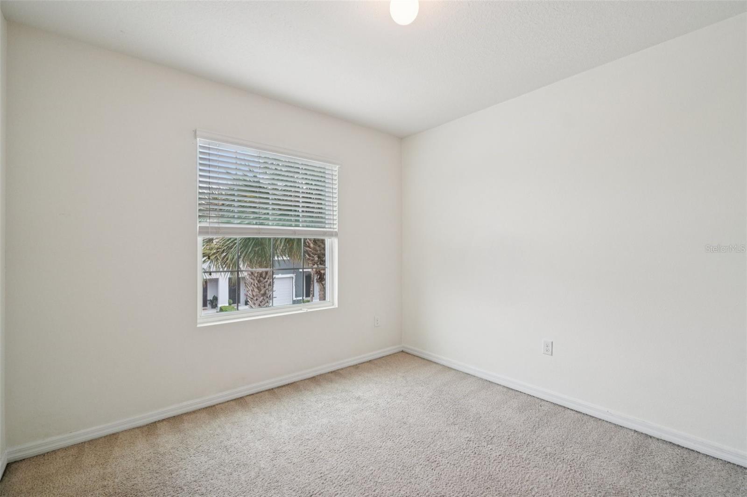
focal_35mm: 15
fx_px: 311
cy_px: 248
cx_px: 374
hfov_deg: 100.4
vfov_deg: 77.3
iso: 200
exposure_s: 1/30
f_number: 8
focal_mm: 10
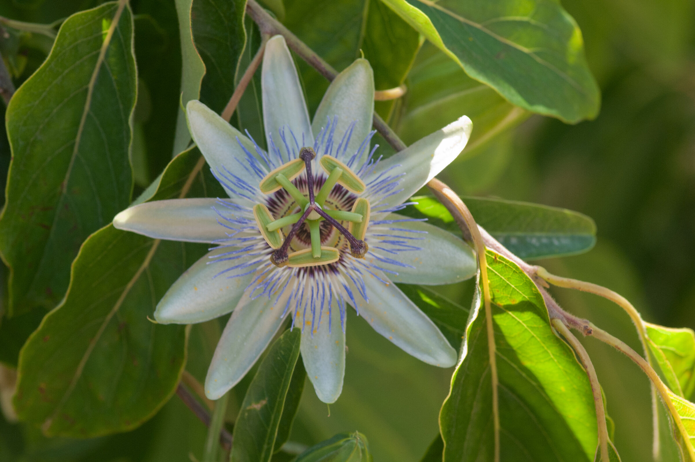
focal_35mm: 158
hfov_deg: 13.1
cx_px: 348
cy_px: 231
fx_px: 3038
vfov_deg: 8.7
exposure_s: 1/250
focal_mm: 105
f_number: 6.7
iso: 400
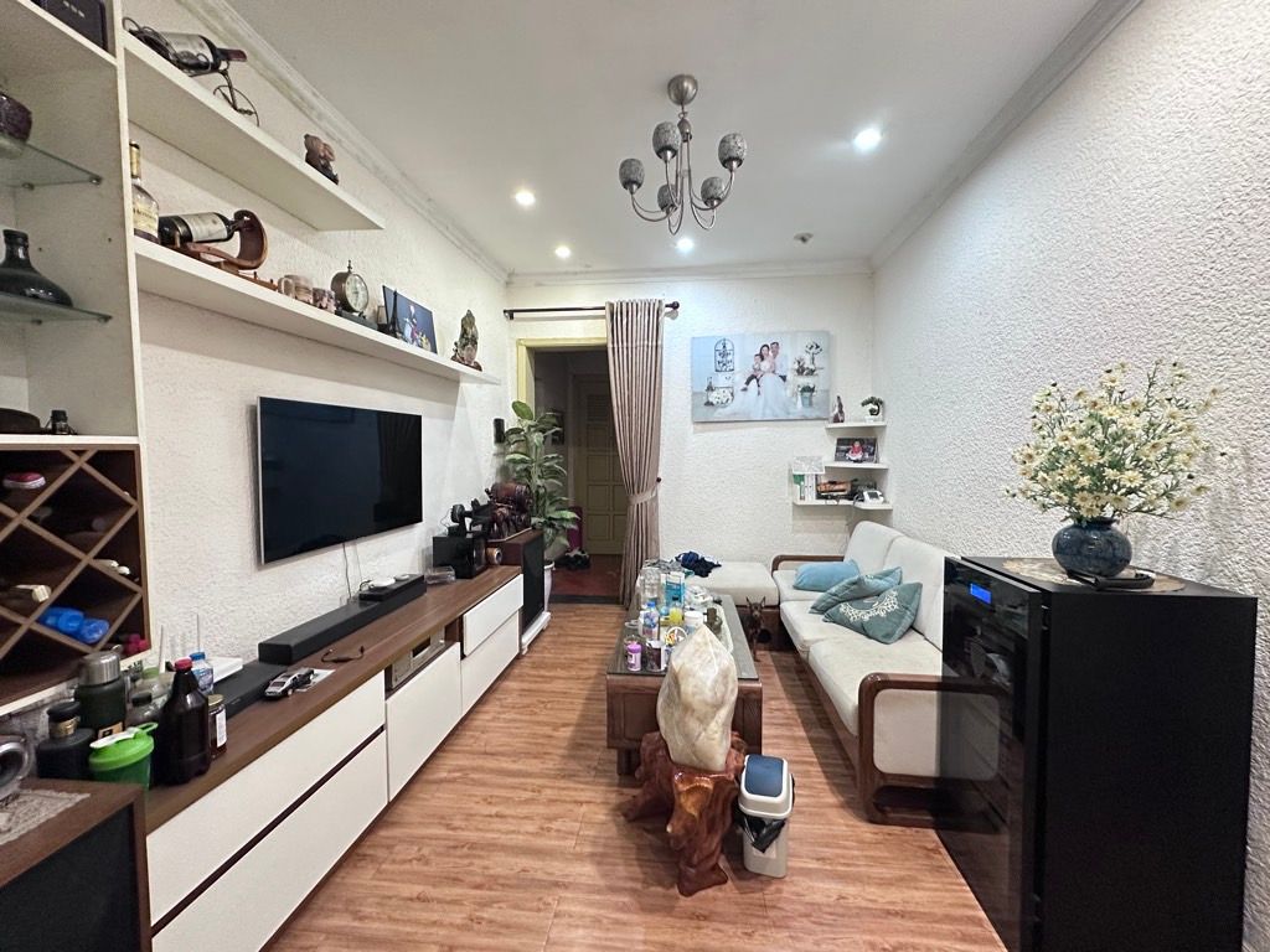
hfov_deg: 102.1
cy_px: 476
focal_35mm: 14
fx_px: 514
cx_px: 635
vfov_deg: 85.7
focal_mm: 2.22
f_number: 2.2
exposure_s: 1/50
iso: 500
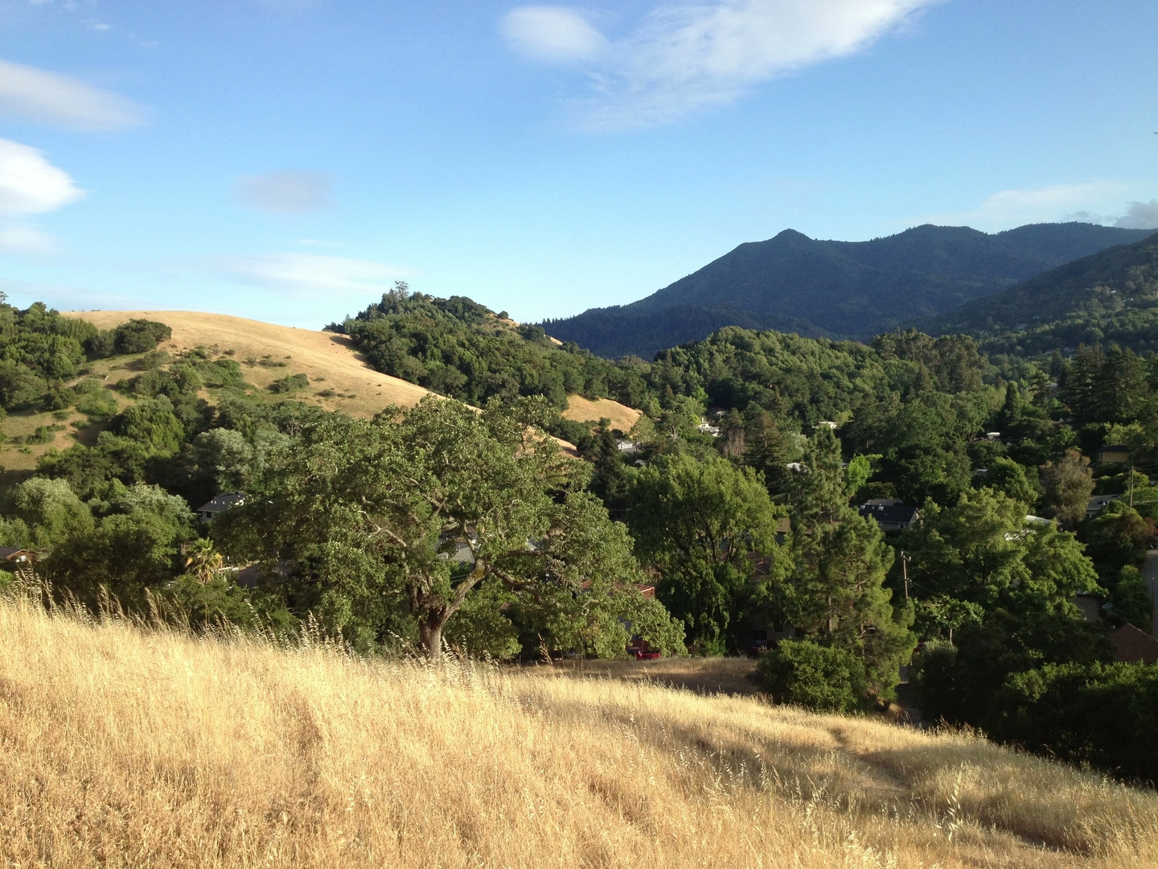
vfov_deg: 40.7
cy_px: 434
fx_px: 1171
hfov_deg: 52.6
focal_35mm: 35
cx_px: 579
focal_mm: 4.28
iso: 50
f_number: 2.4
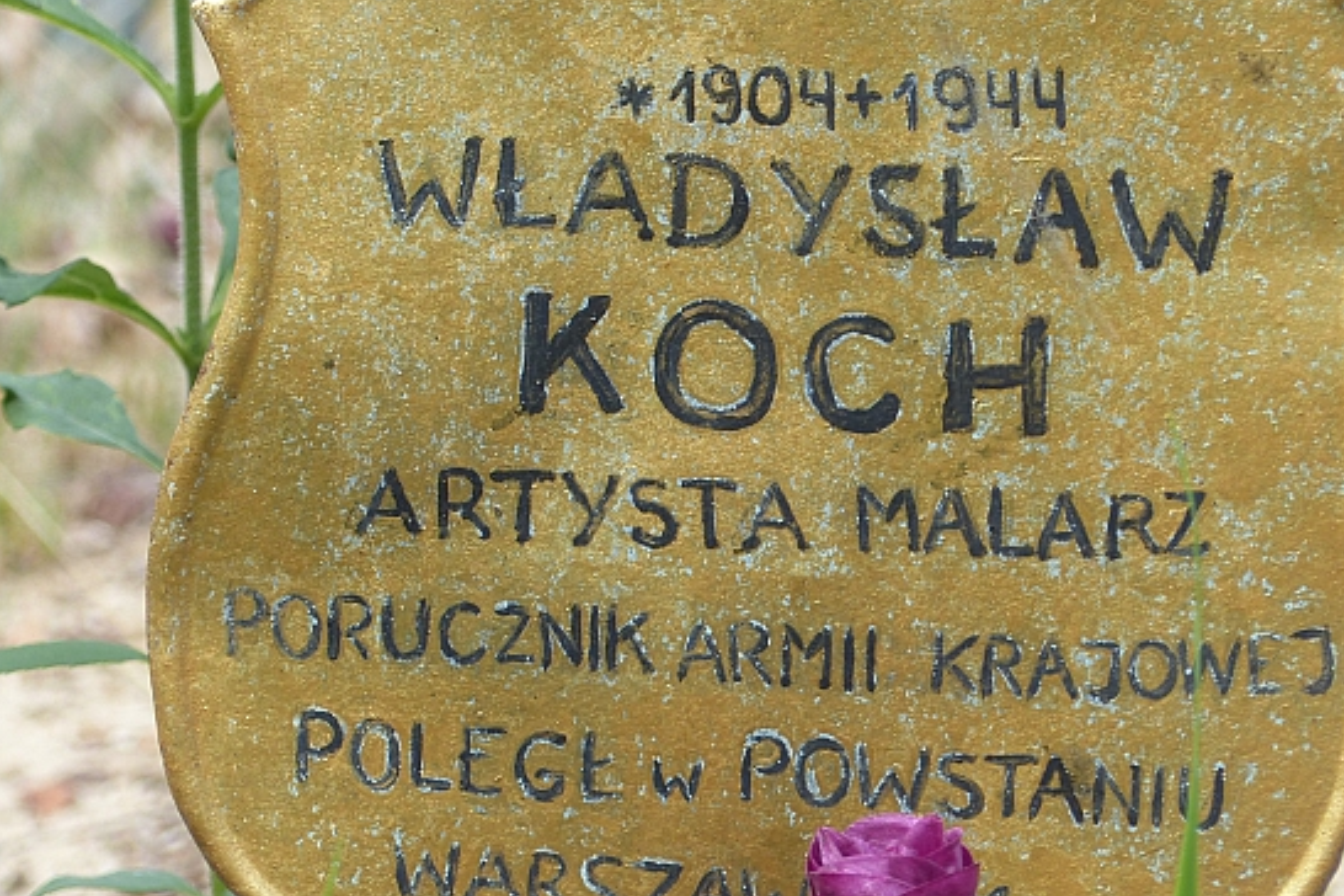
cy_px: 473
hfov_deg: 3.2
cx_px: 741
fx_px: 24339
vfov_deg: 2.1
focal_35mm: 652
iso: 100
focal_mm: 96.3
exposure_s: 1/125
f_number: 4
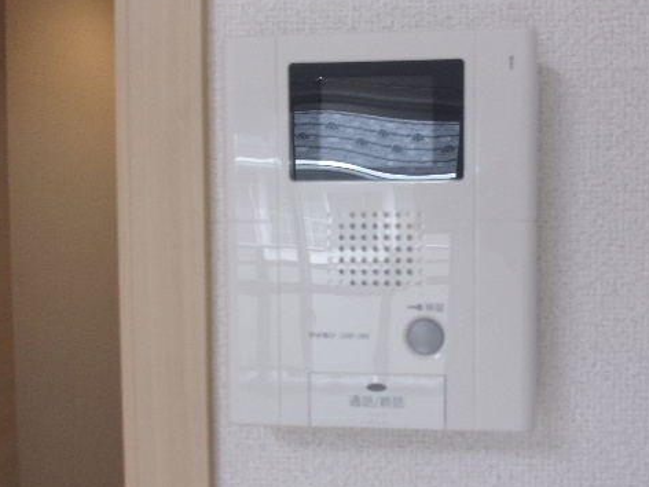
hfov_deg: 48.8
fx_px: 712
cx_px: 371
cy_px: 230
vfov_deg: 37.7
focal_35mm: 38
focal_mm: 5.1
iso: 163
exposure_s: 1/34
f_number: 3.9
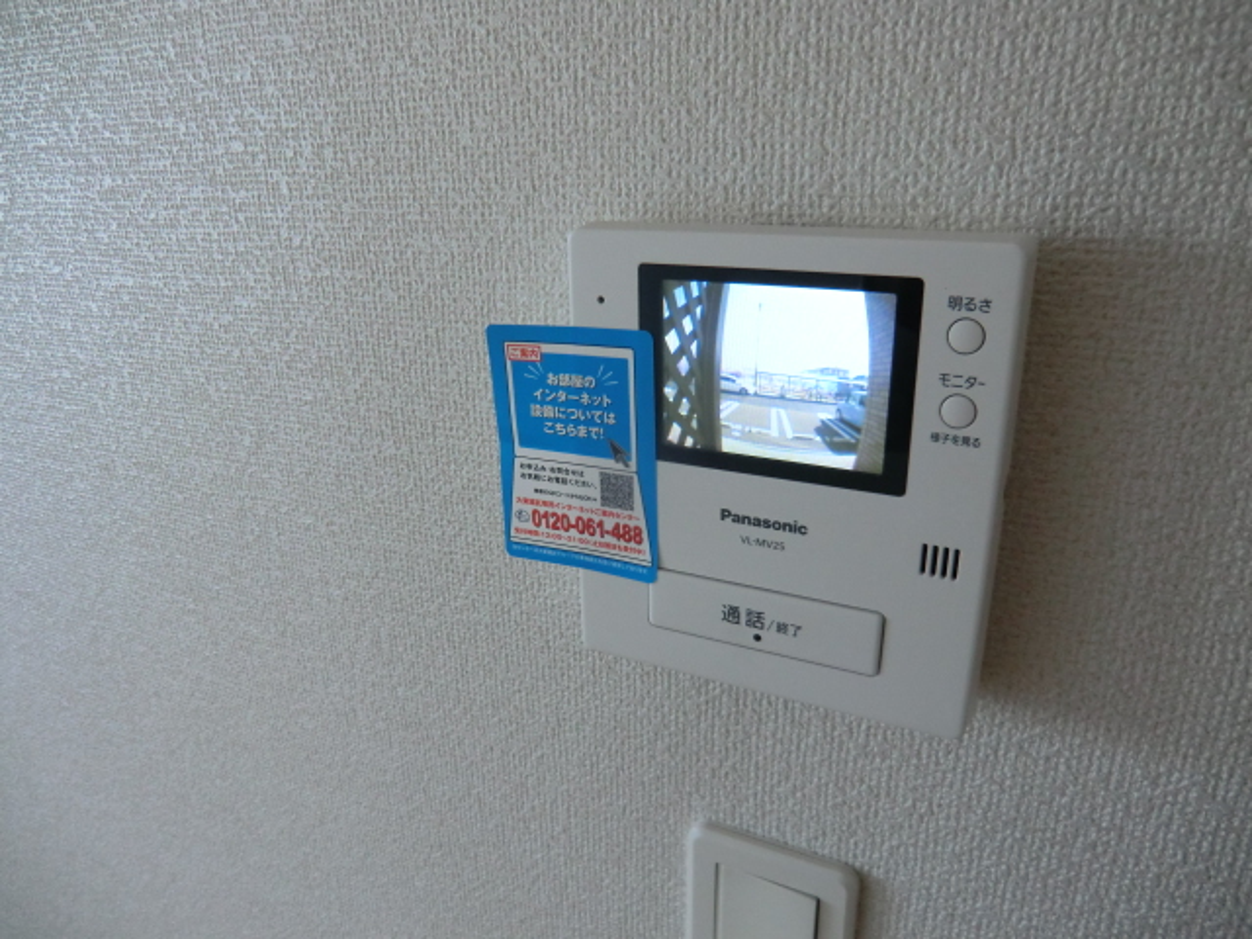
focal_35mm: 24
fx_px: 868
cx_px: 626
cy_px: 470
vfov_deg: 56.8
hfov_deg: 71.6
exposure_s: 1/60
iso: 250
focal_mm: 4.3
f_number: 3.2
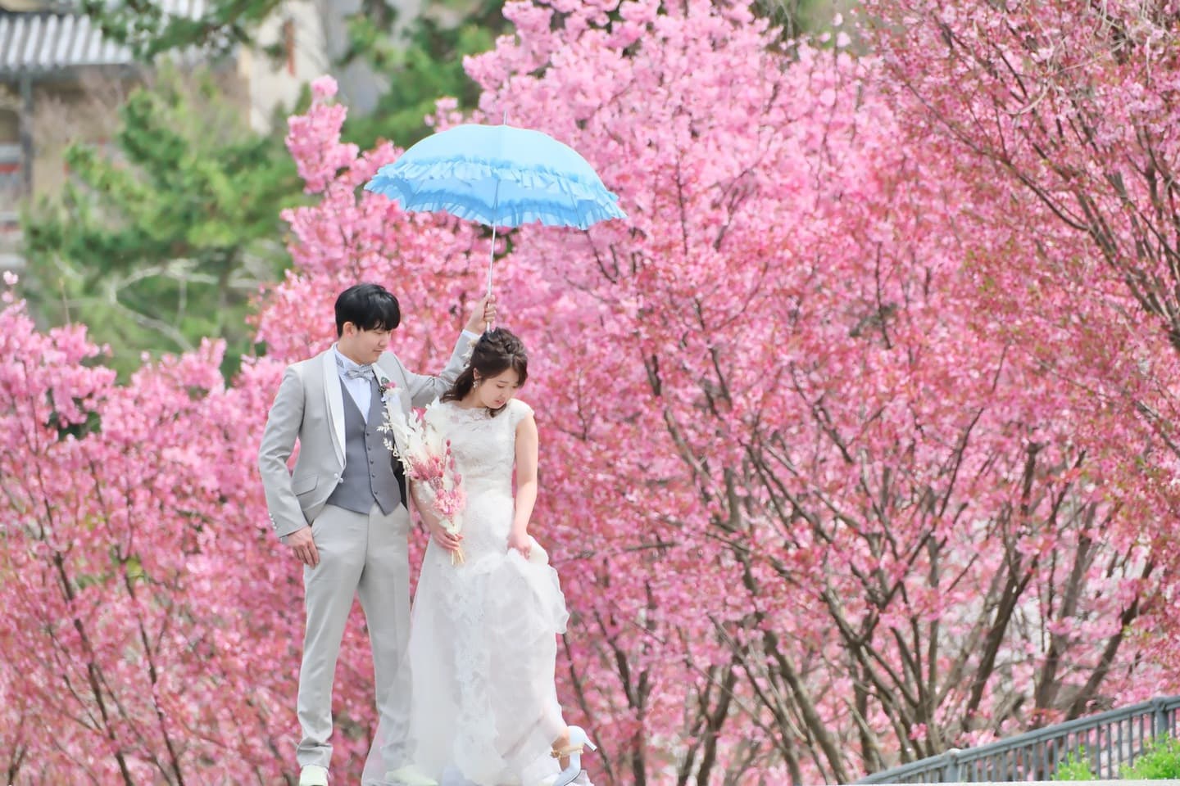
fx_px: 10947
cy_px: 393
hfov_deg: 6.2
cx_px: 590
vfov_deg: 4.1
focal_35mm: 334
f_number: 5.6
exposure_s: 1/1250
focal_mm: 222.5
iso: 800
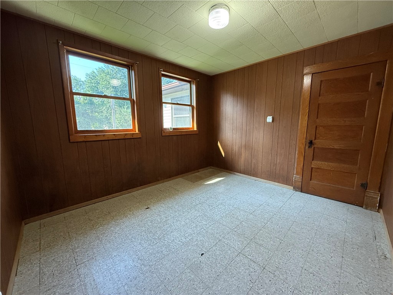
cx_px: 196
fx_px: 159
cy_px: 148
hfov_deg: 102.1
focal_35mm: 14
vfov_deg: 85.7
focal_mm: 2.22
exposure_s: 1/120
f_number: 2.2
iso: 400
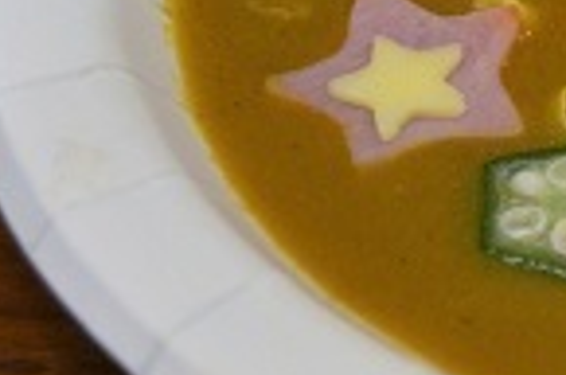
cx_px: 843
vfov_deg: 7.8
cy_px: -14
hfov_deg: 11.4
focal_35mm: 174
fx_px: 2730
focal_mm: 28
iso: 800
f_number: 4.5
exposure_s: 1/40
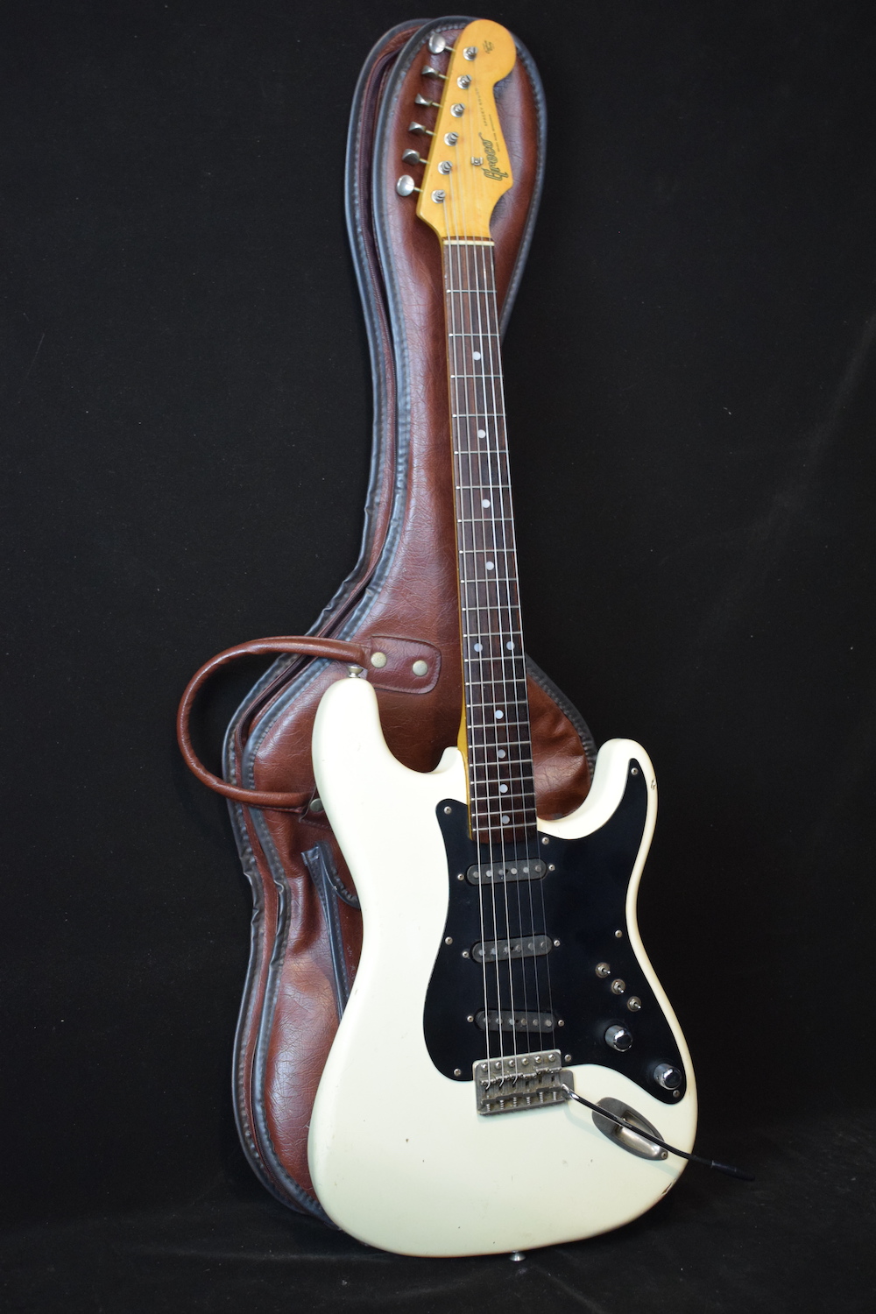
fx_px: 1642
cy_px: 657
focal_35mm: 45
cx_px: 438
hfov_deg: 29.9
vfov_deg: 43.6
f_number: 4.2
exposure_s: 1/60
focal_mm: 30
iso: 2500
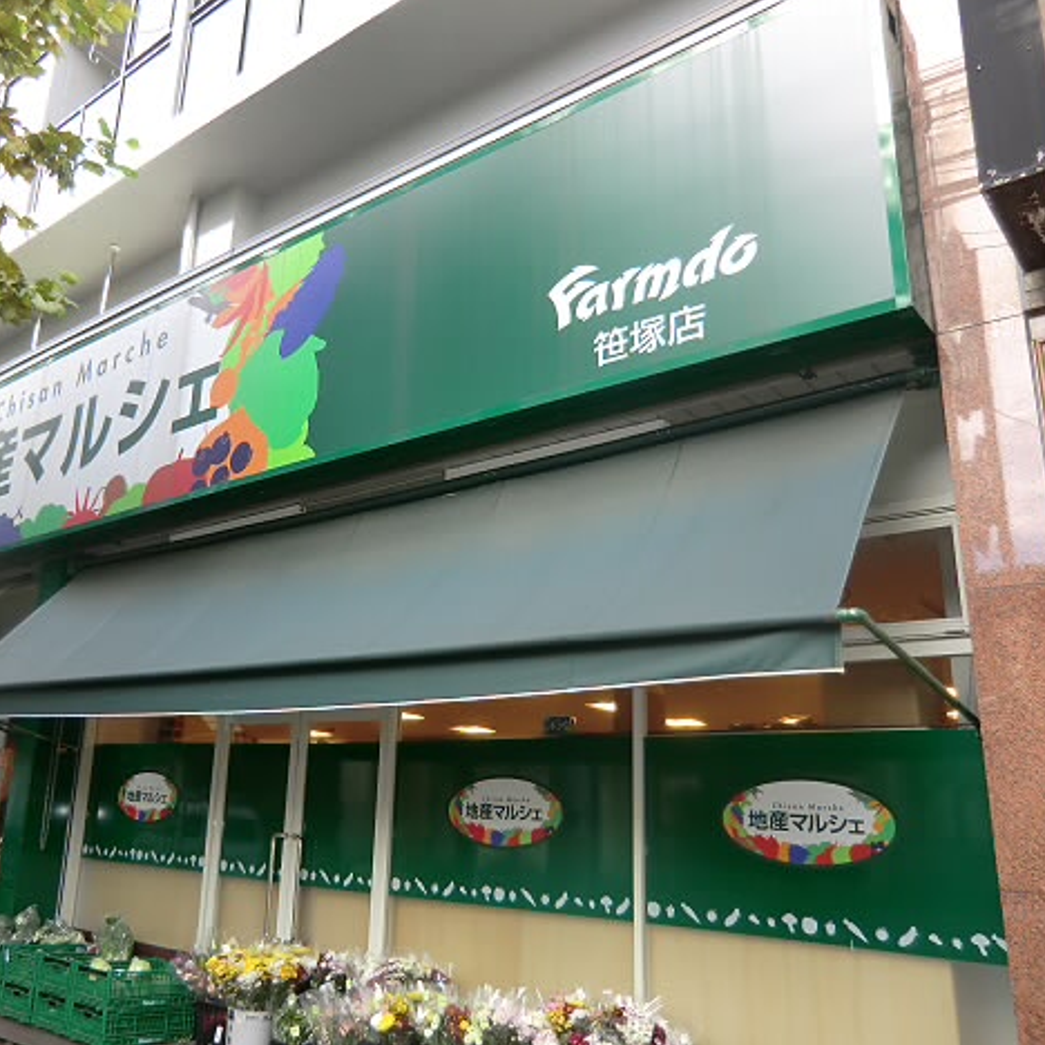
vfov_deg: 55.6
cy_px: 516
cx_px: 353
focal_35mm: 29
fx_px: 990
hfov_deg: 54.6
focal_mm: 4.3
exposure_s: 1/80
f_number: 3.2
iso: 64
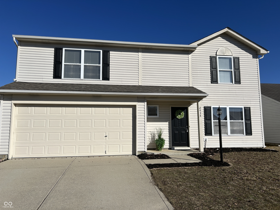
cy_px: 105
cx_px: 140
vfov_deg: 53.1
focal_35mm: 26
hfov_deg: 67.3
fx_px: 210
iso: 50
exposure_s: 1/11364
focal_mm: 5.7
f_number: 1.5
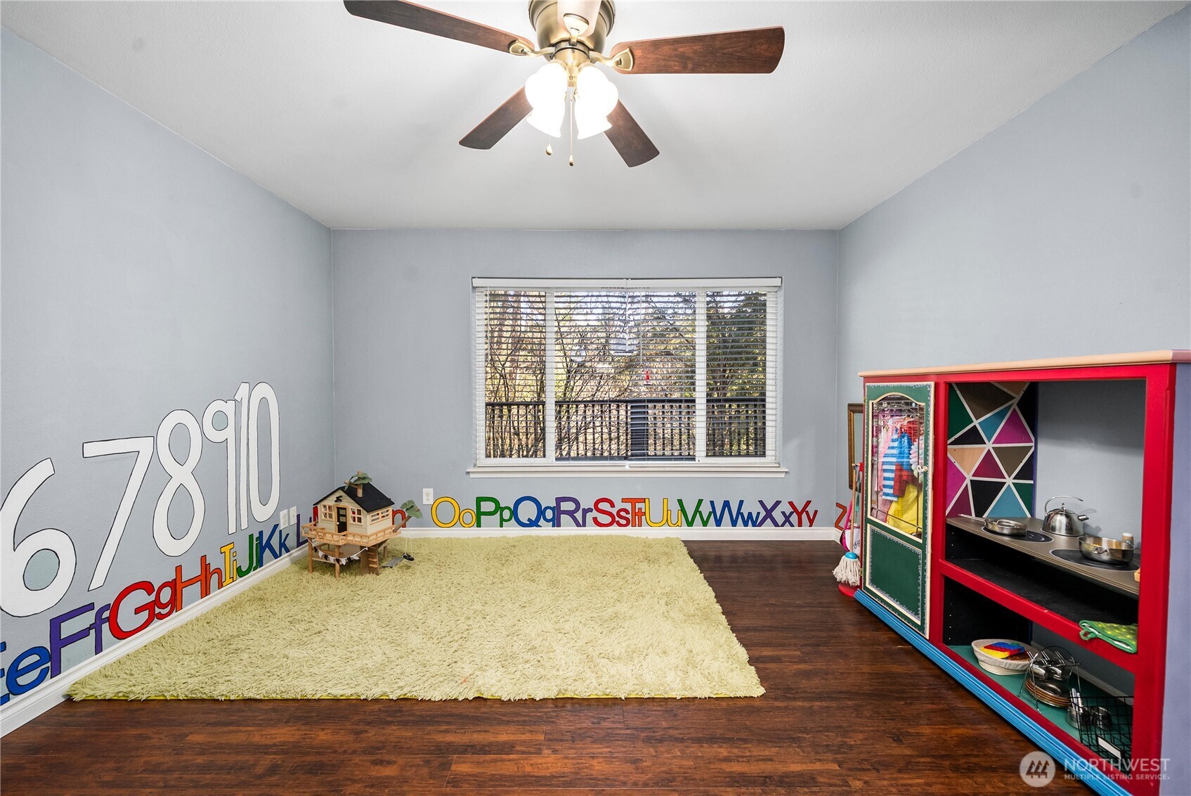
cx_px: 596
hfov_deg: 108.3
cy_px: 398
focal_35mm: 13
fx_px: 430
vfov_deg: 85.5
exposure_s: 1/60
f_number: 7.1
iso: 320
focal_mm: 13
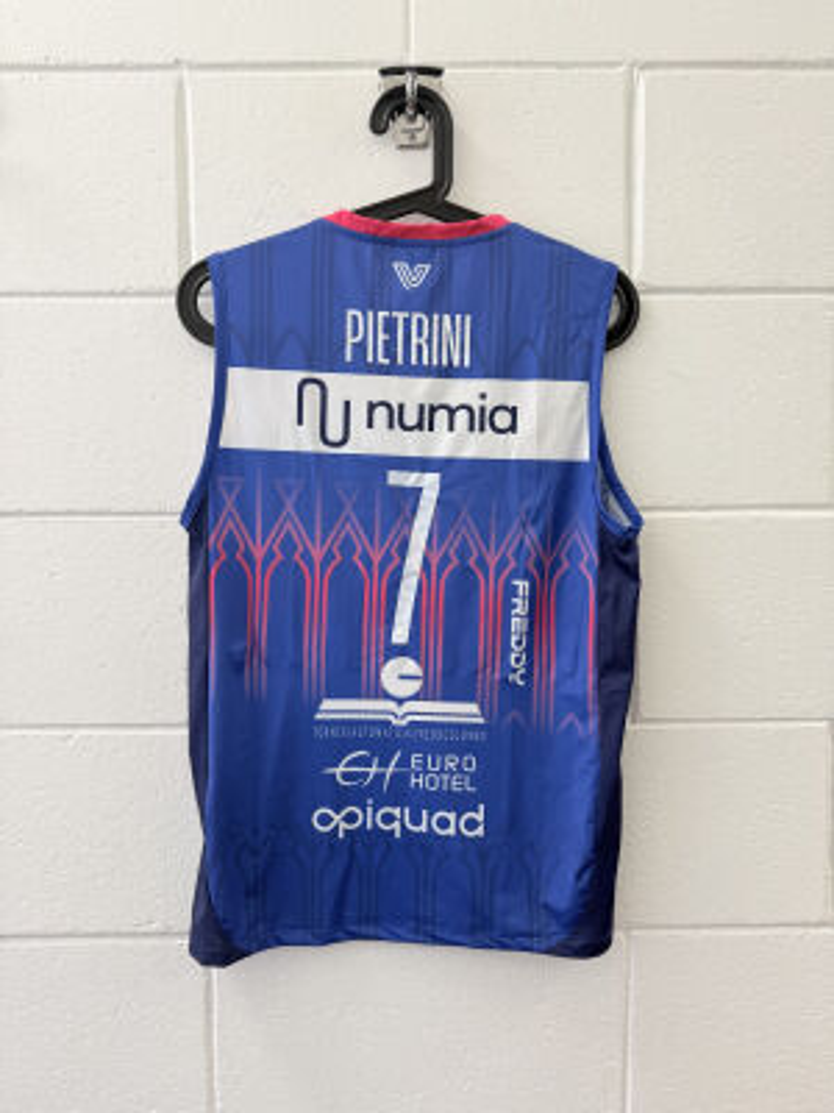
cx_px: 417
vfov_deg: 71.6
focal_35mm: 24
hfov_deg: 56.8
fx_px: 771
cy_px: 556
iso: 100
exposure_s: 1/100
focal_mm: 6.76
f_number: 1.78
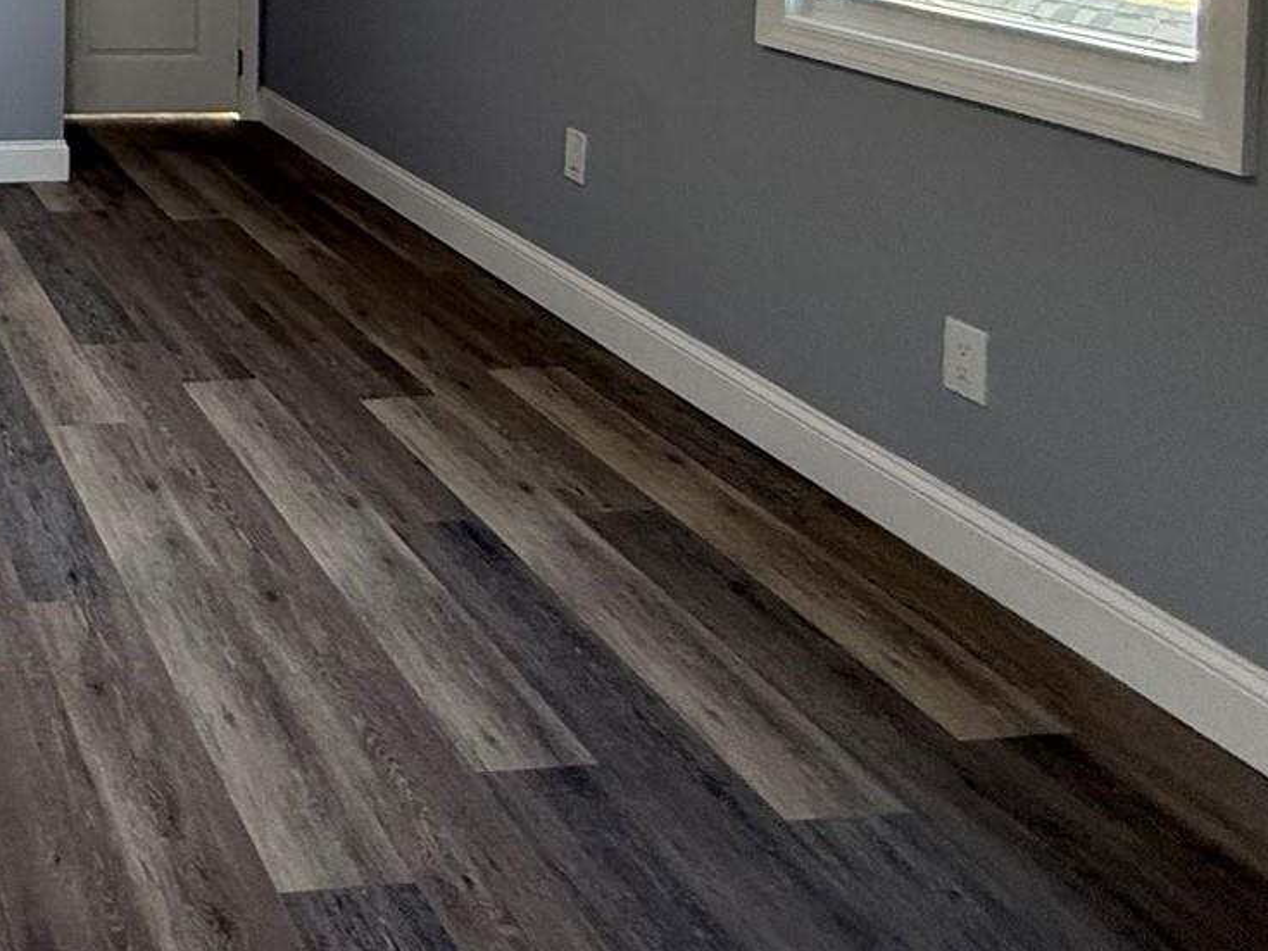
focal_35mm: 39
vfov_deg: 30.8
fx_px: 1428
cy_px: -204
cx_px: -181
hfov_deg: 38.2
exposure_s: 1/143
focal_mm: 2.22
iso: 400
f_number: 2.2
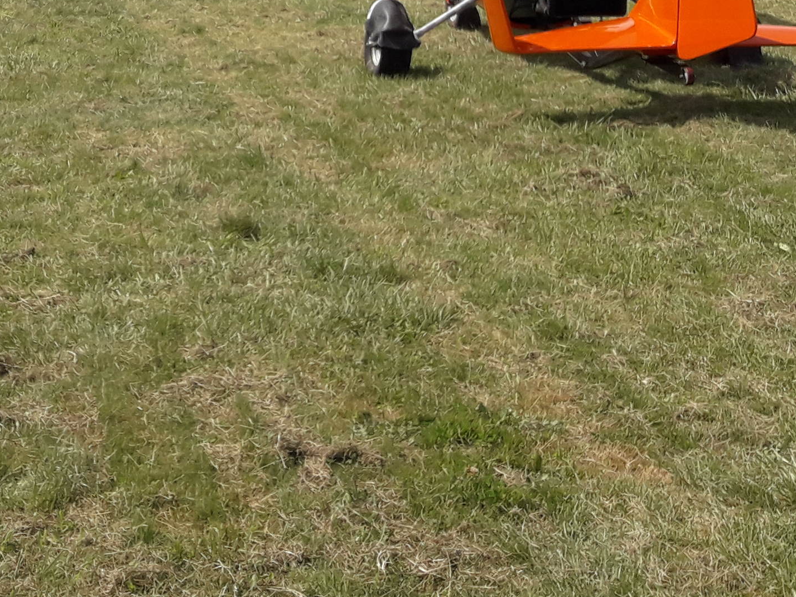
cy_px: -28
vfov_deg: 17.7
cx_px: 123
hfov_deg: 23.6
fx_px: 1862
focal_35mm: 81
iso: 40
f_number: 1.9
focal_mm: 3.7
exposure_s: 1/2000
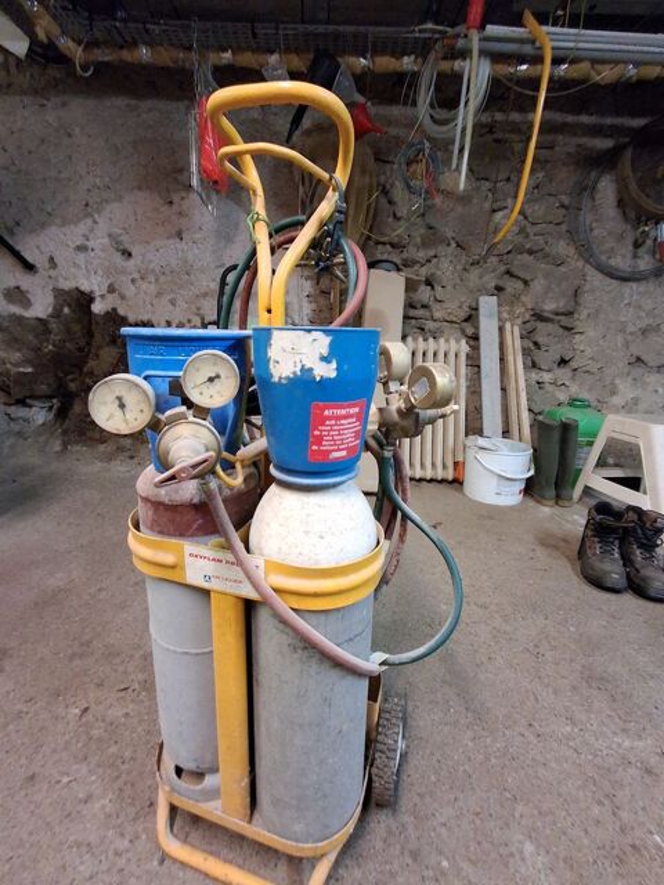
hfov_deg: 78.1
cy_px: 442
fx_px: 409
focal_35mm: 16
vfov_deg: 94.5
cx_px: 332
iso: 400
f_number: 2.2
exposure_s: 1/33
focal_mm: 1.64
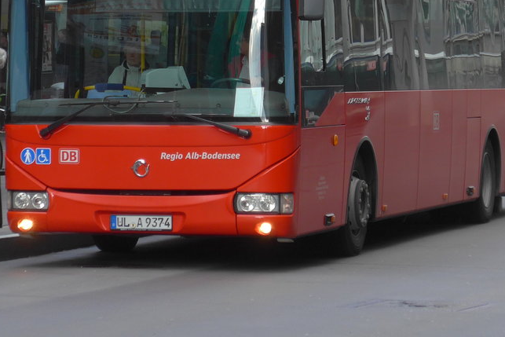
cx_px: 265
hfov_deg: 9.1
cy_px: -7
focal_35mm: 227
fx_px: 3185
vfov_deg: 6.0
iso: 160
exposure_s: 1/80
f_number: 5
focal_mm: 22.9
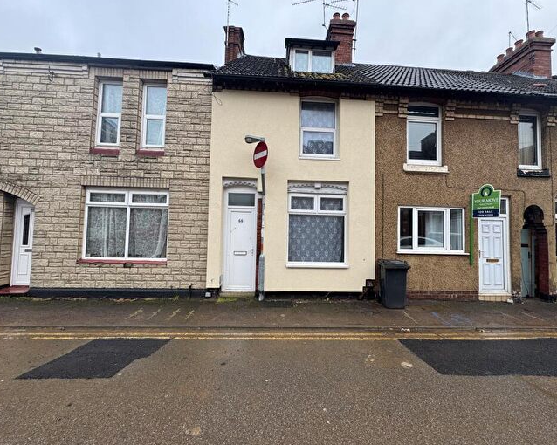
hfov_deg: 96.7
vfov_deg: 84.0
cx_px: 296
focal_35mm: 15
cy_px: 220
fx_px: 247
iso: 40
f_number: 2.2
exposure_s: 1/340
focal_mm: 2.22
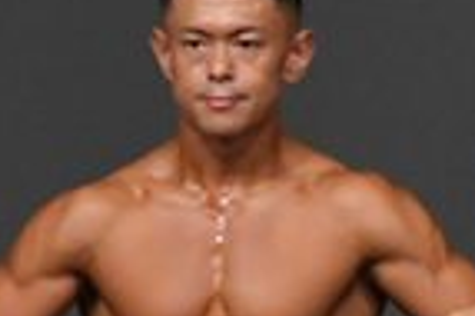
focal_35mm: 1871
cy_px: 782
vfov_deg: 0.7
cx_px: 802
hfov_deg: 1.1
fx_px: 24658
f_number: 5.6
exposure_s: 1/400
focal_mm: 230
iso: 4000
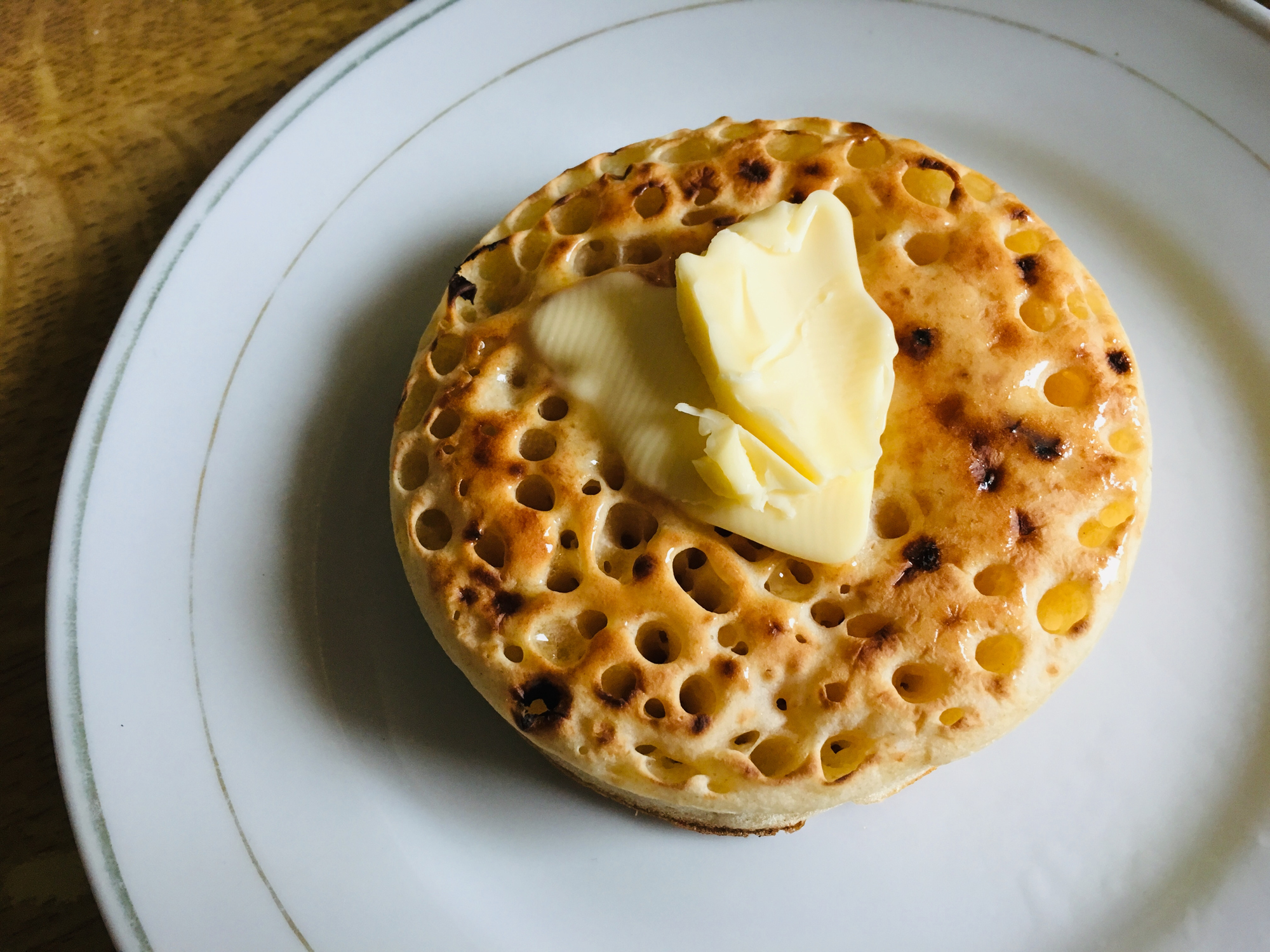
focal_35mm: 29
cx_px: 635
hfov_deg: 61.7
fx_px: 1064
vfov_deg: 48.2
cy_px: 476
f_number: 2.2
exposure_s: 1/33
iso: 125
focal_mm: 4.15
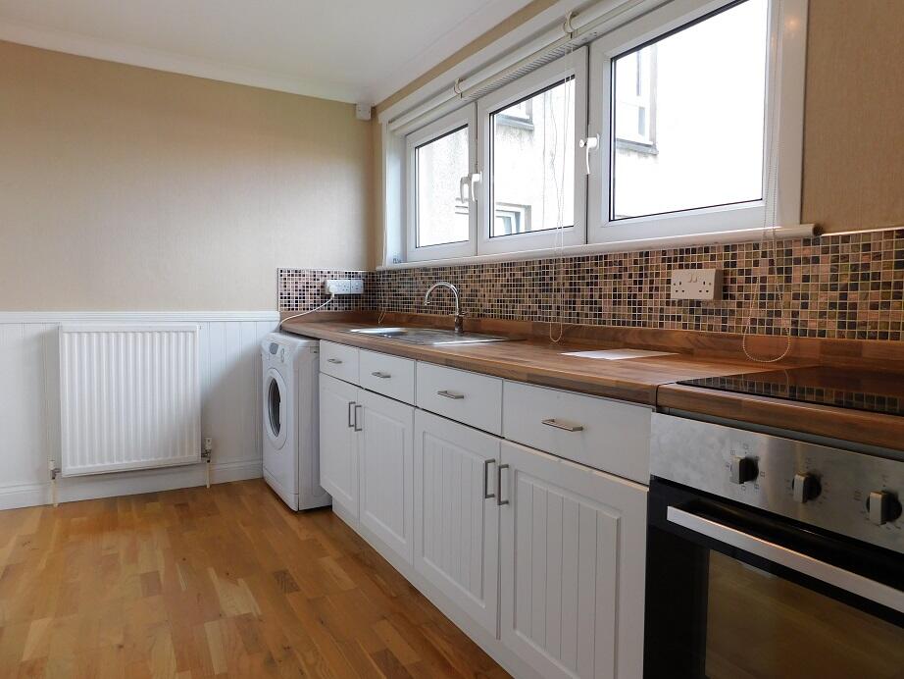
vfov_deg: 58.9
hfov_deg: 73.9
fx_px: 601
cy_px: 340
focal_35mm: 23
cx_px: 452
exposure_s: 1/60
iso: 125
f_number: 3
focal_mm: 4
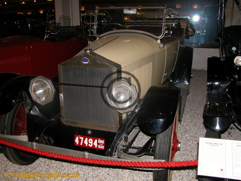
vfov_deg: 40.7
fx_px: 244
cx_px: 120
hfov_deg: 52.6
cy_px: 90
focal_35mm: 35
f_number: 2.8
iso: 100
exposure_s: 1/60
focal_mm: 8.9
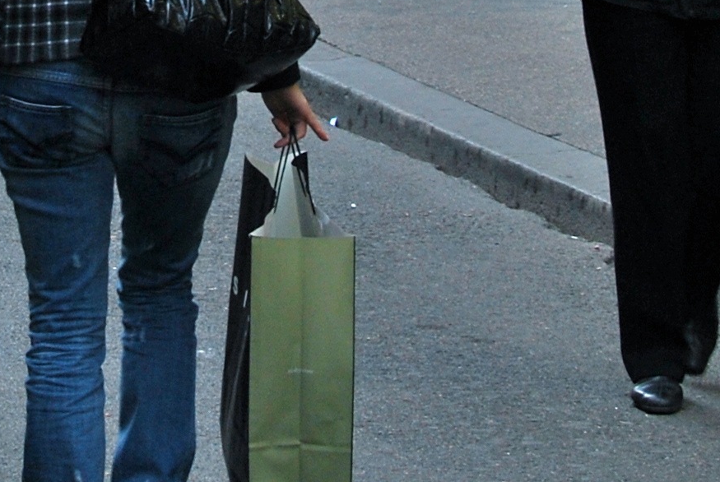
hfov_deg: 8.6
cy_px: -333
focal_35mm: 239
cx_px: 114
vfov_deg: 5.7
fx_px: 4786
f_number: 8
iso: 200
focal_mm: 36
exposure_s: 1/80
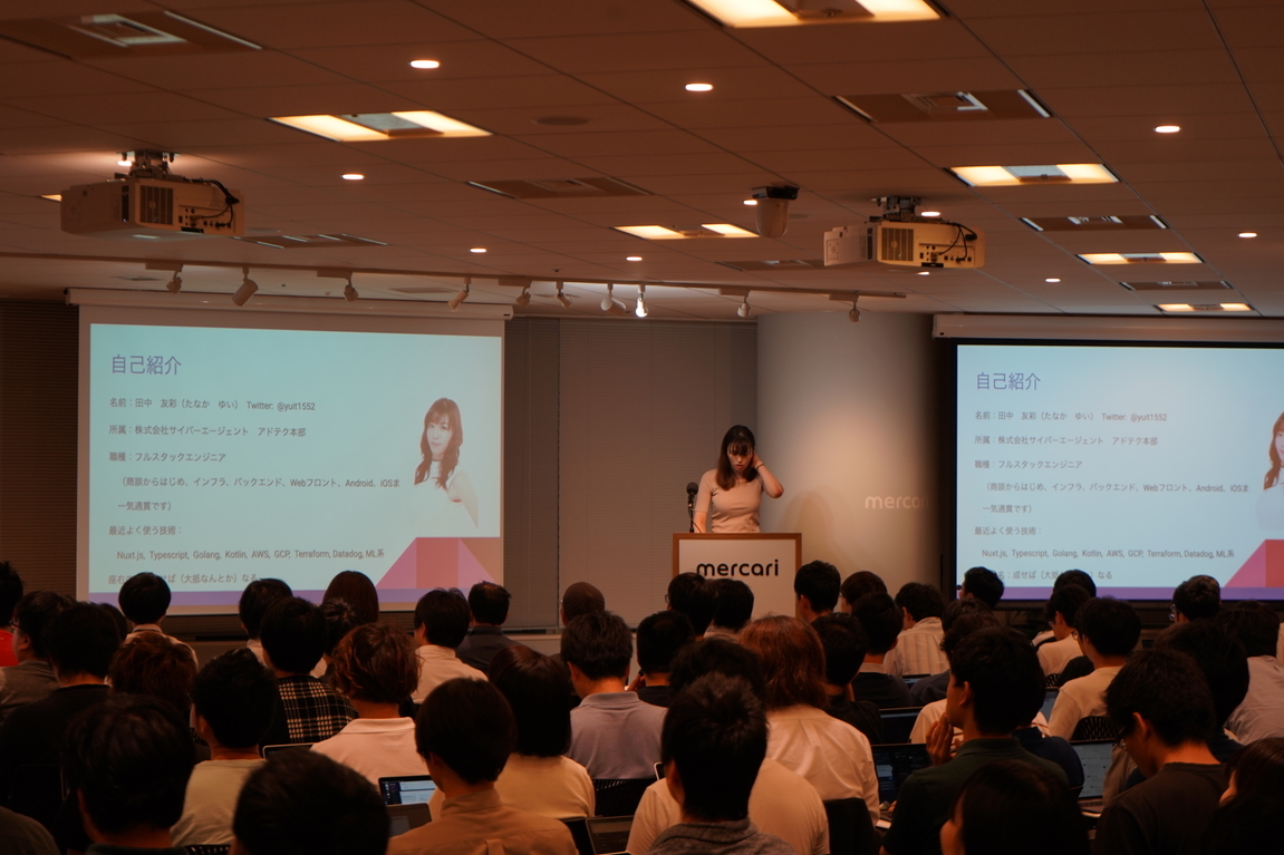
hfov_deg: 27.7
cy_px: 437
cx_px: 664
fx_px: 2603
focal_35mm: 73
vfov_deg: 18.7
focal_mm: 70
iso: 250
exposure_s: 1/80
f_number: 5.6
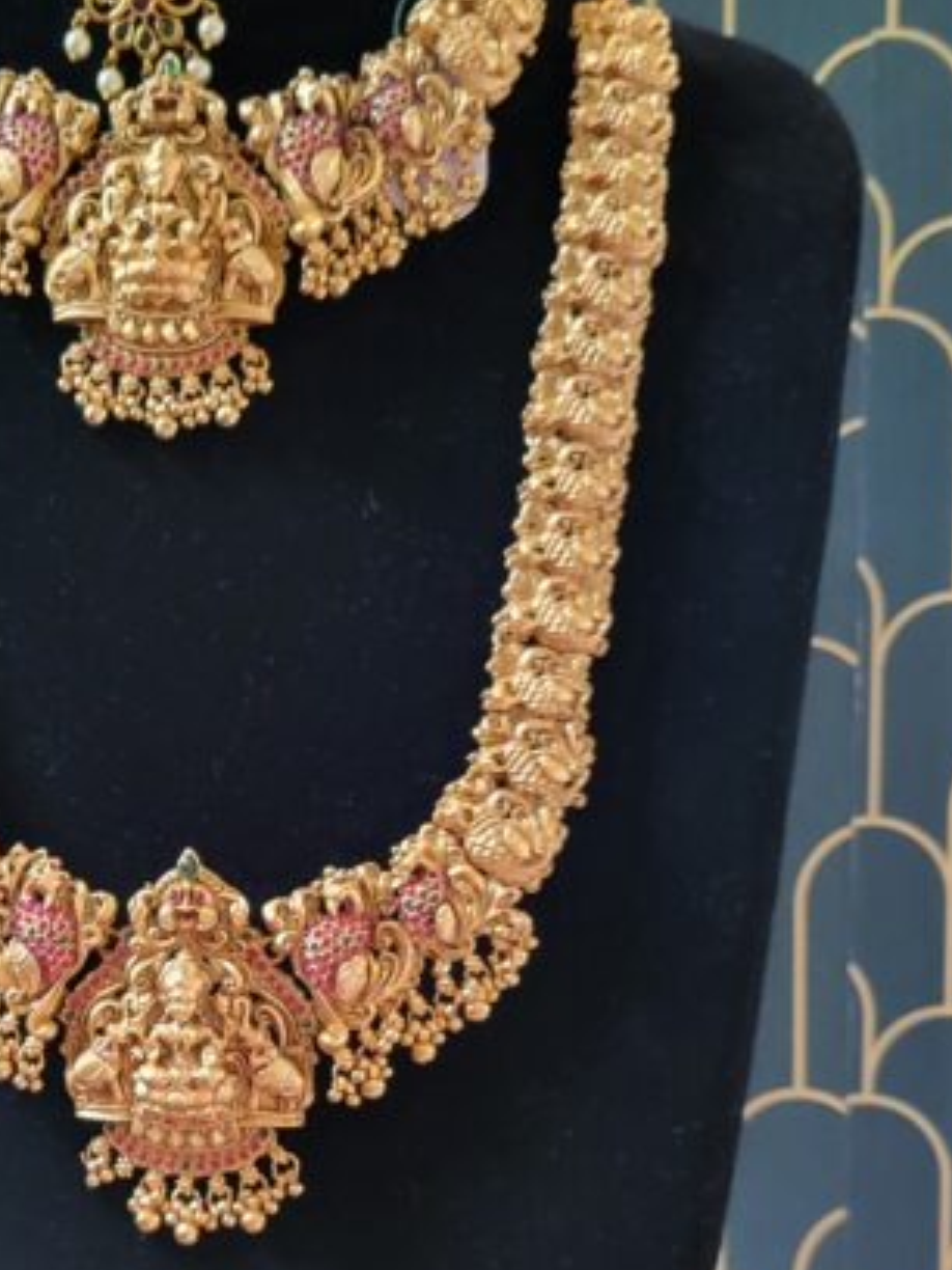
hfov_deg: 28.1
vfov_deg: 36.8
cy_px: 921
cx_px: 212
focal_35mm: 51
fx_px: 1870
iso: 800
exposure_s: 1/25
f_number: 1.8
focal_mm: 5.4
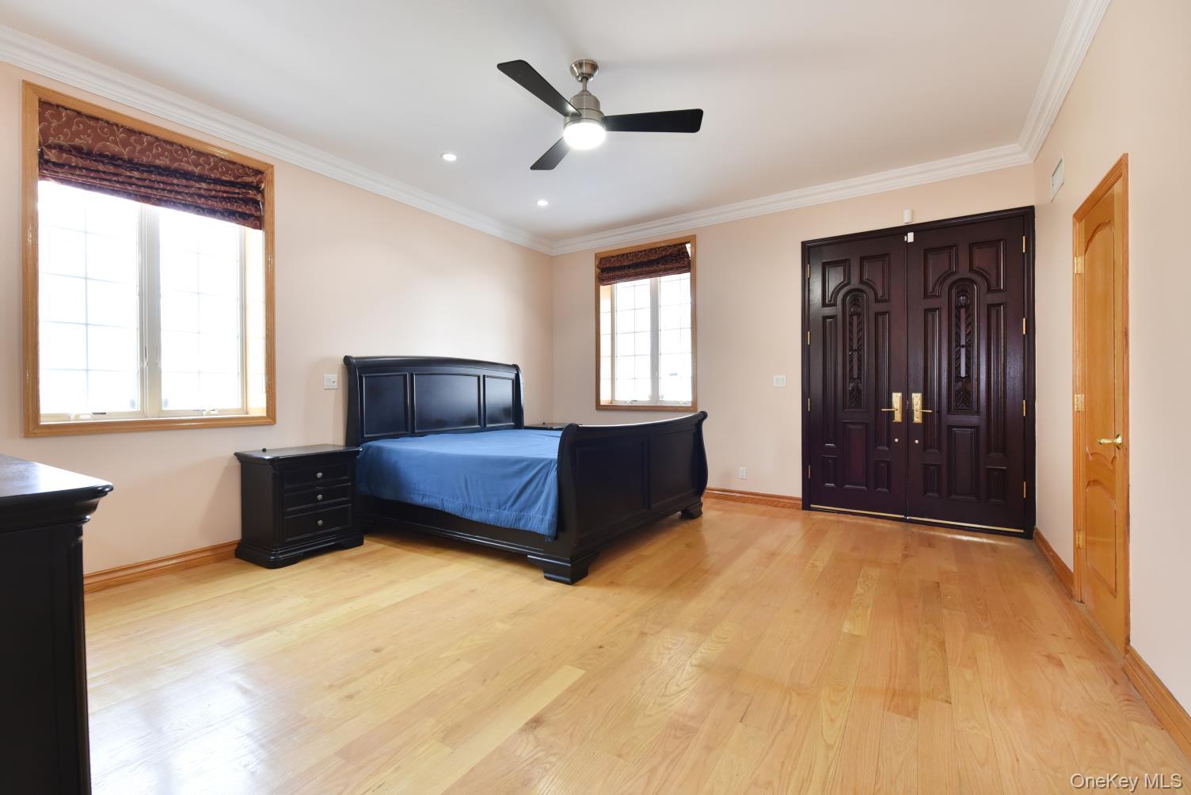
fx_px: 530
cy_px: 398
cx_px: 596
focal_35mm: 16
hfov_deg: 96.7
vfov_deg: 73.8
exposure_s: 1/50
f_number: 5.6
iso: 1600
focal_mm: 16
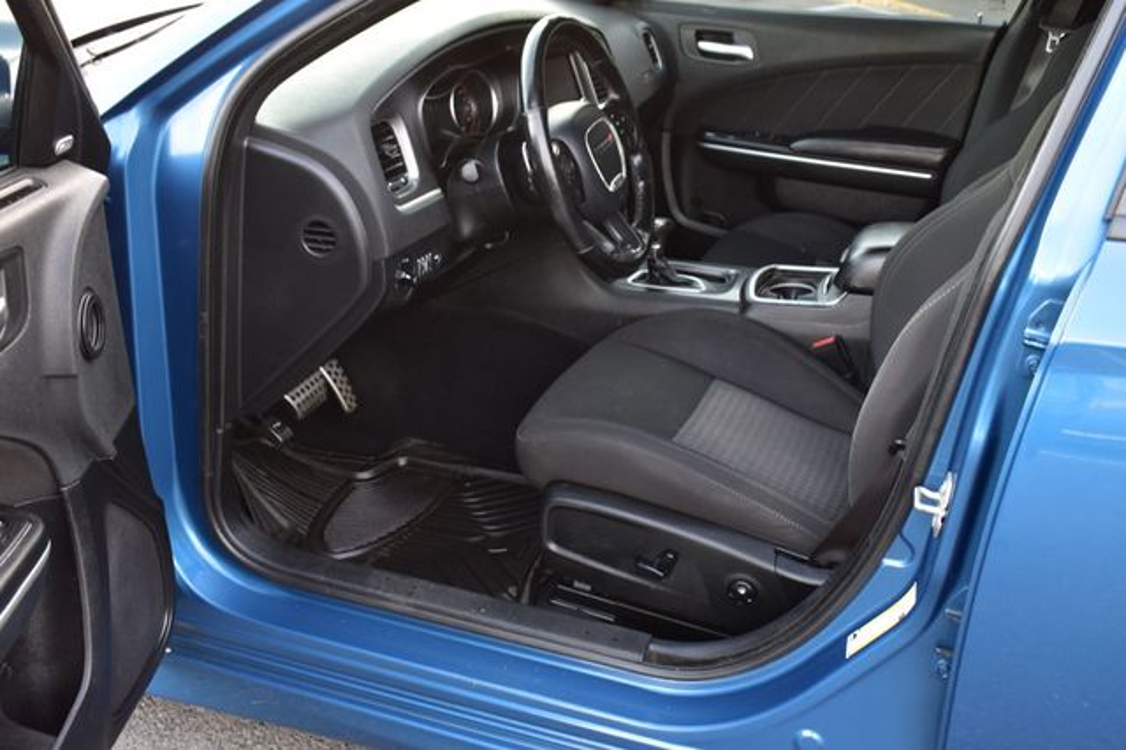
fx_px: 1172
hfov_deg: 51.3
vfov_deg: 35.5
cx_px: 563
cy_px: 375
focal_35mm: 38
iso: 560
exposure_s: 1/15
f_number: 6.3
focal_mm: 25
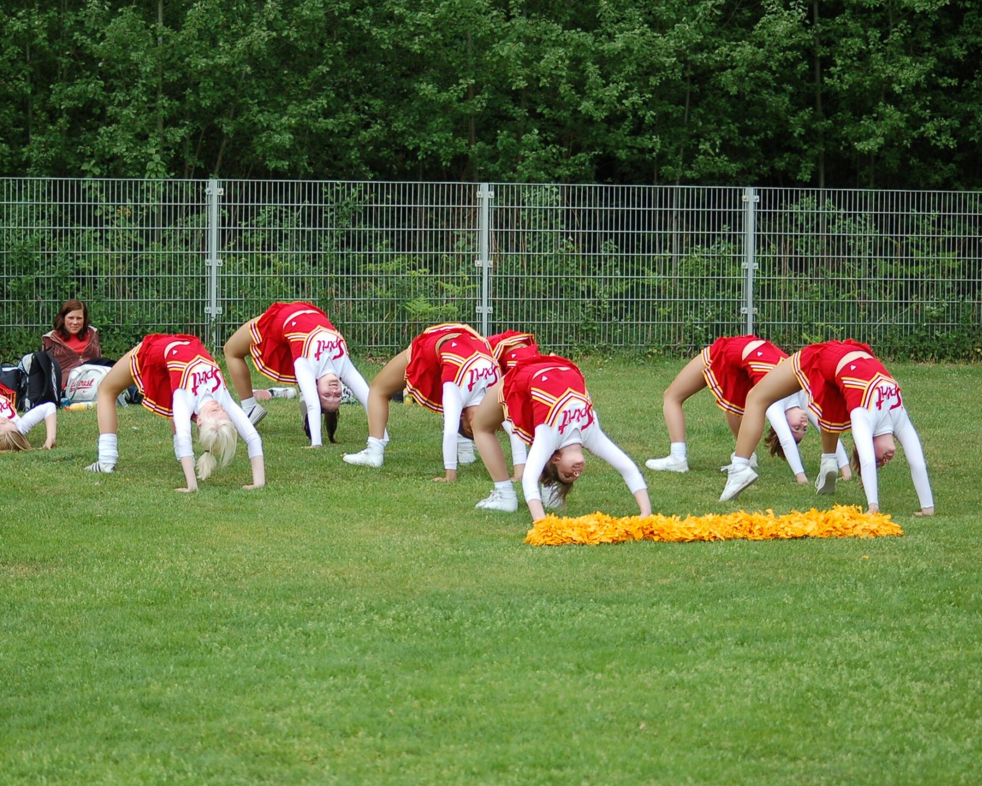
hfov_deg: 16.2
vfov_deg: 13.0
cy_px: 393
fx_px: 3459
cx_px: 451
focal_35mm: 119
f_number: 4
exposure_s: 1/1000
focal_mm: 70
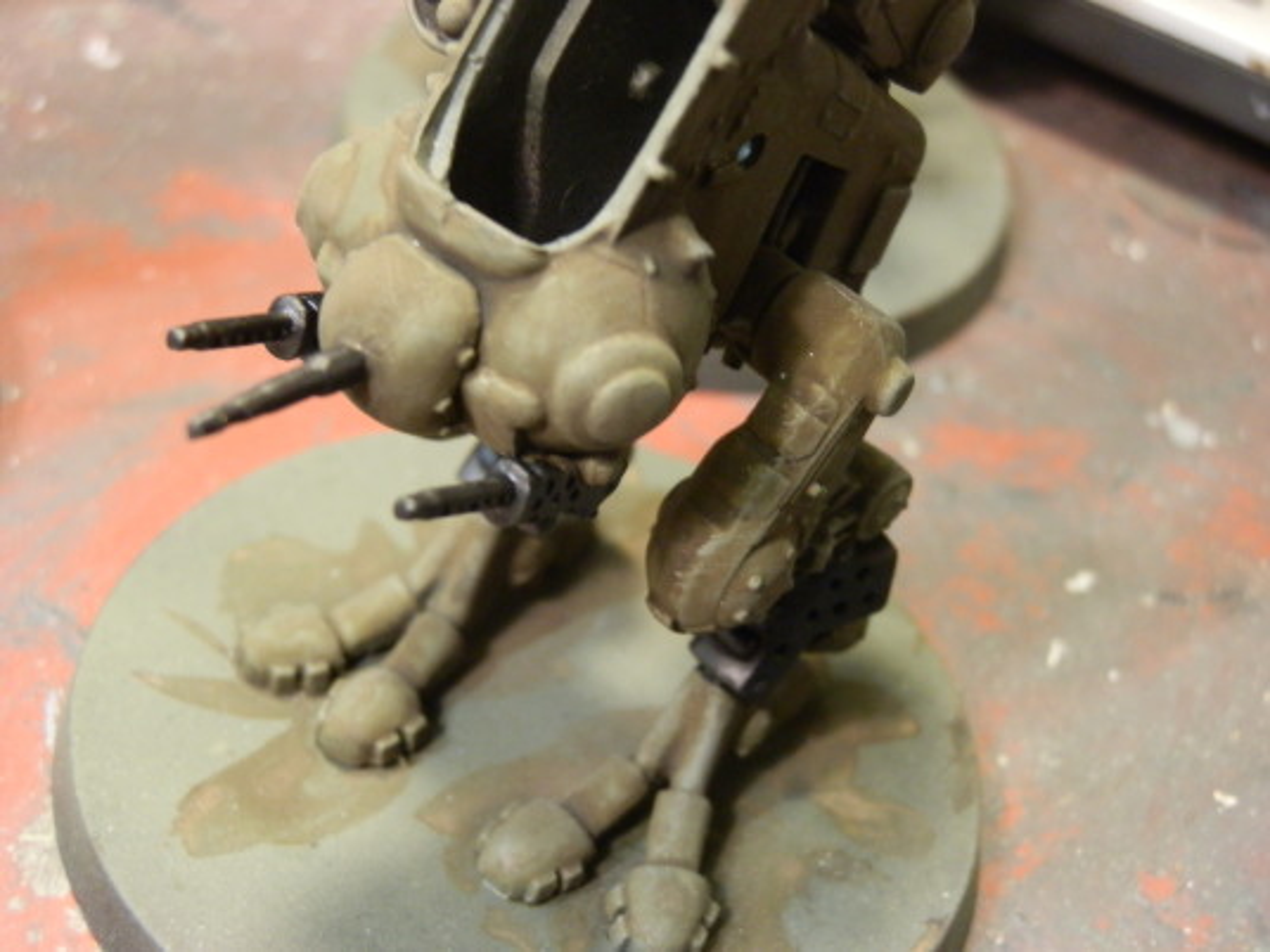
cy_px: 476
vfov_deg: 24.0
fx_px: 2238
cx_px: 635
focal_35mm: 61
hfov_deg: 31.7
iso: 320
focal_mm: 10.99
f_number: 3.7
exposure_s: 1/8
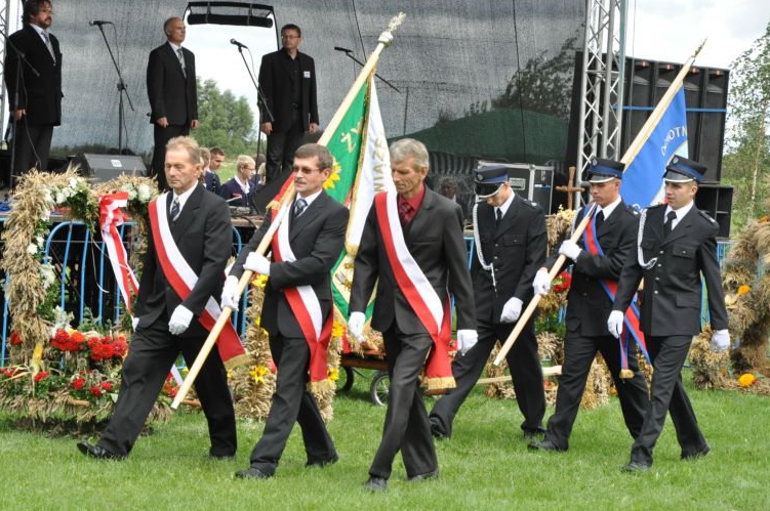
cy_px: 261
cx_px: 364
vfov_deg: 11.9
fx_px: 2457
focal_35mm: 115
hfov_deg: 17.8
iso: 1000
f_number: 9
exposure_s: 1/640
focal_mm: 72
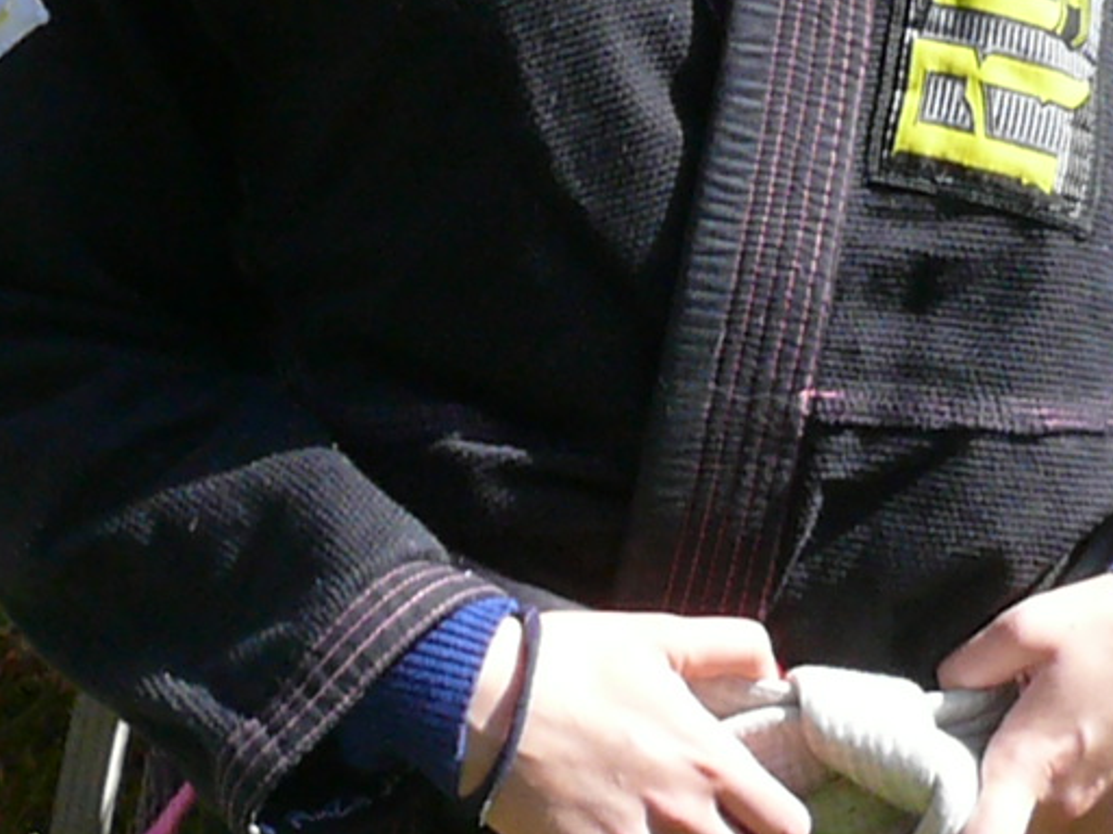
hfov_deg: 8.9
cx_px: 830
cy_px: 404
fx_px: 7170
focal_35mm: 223
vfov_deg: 6.7
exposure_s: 1/200
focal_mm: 7.4
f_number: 4.5
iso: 100
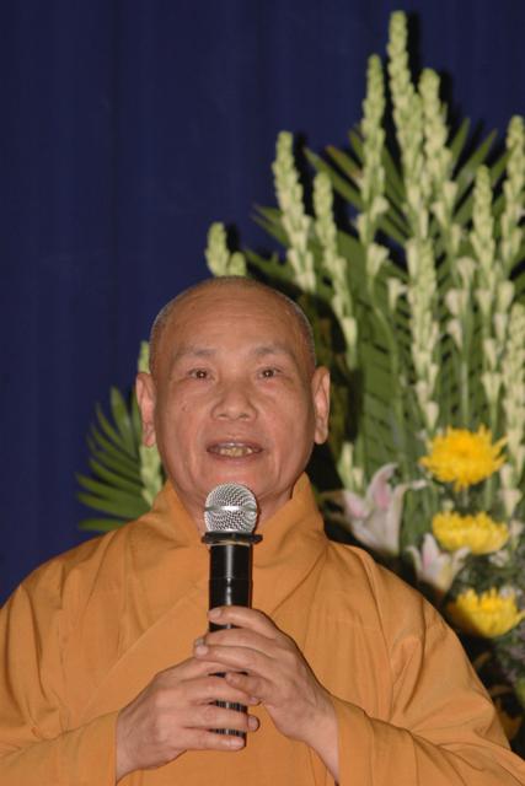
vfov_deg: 6.9
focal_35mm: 300
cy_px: 393
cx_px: 262
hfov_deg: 4.6
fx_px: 6558
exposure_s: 1/60
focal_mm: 200
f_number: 7.1
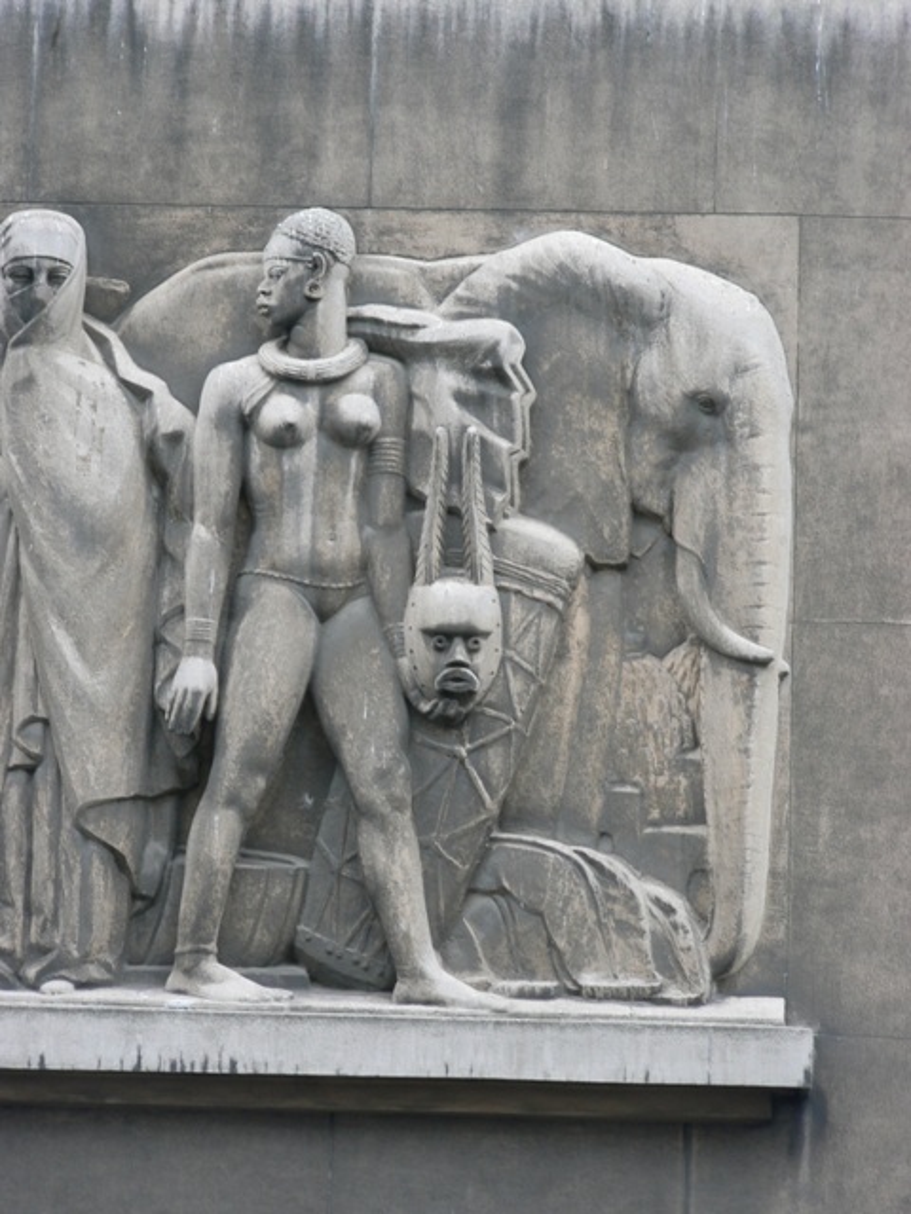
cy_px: 607
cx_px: 456
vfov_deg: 12.6
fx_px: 5509
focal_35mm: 157
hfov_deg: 9.5
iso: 80
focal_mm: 26.2
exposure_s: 1/60
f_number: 4
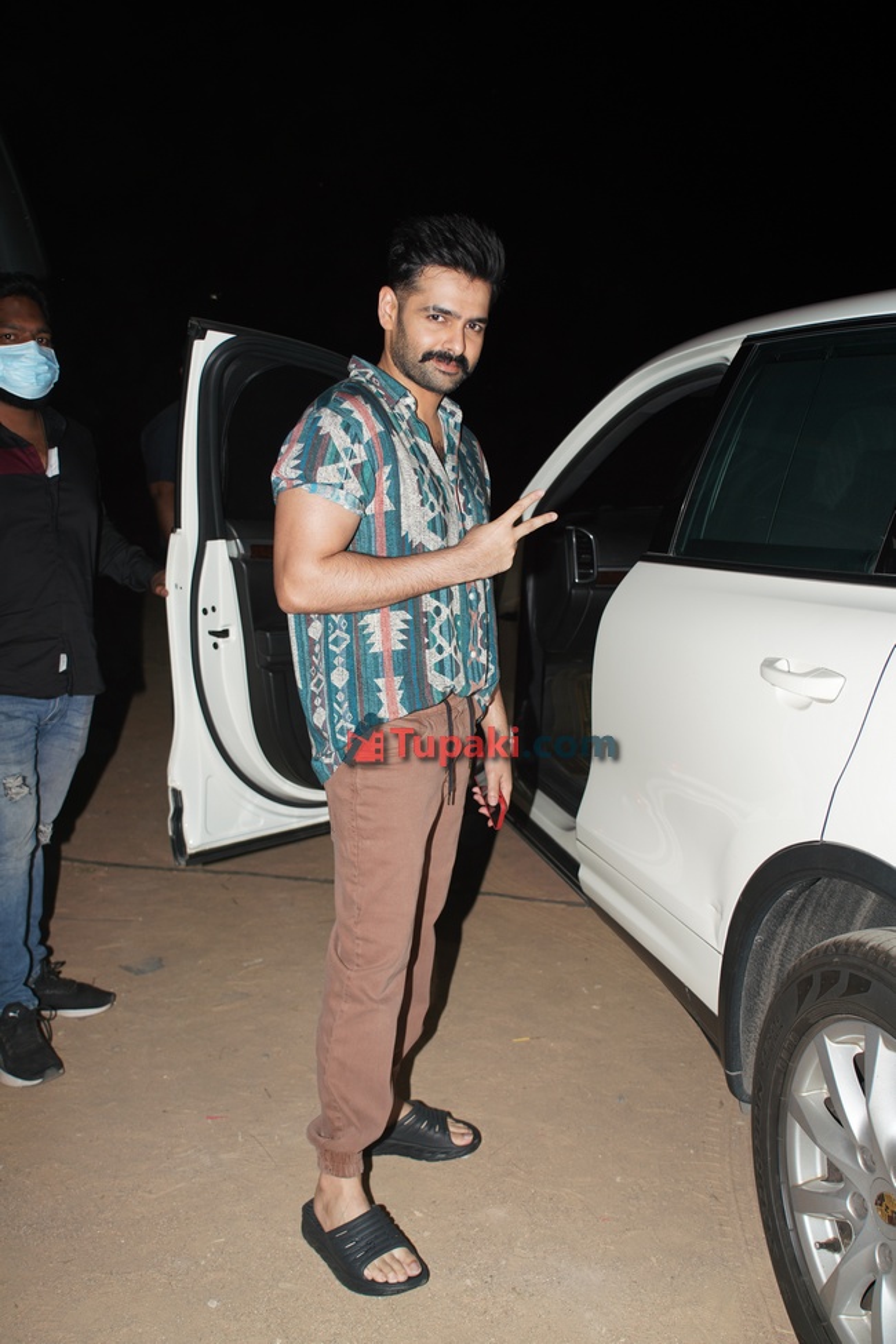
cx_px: 448
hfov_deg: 41.1
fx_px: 1195
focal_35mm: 32
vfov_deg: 58.7
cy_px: 672
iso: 125
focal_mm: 32
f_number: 4
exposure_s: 1/250
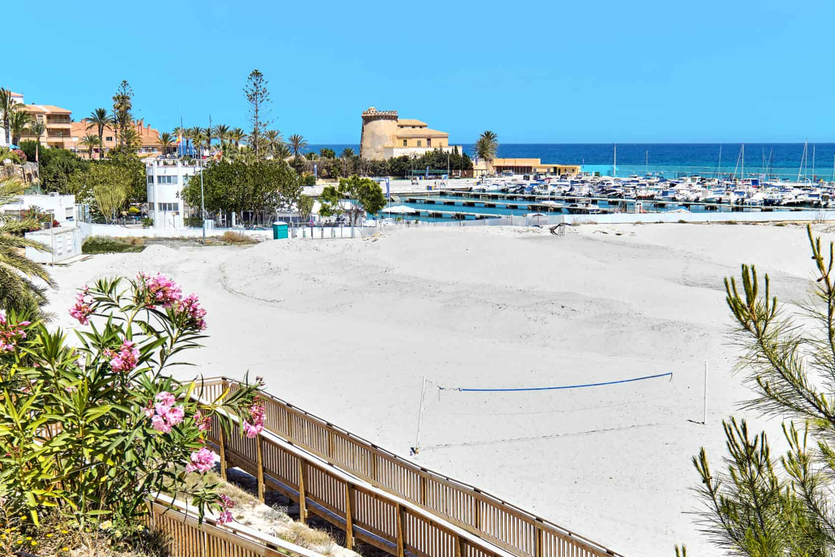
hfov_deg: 36.9
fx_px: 1252
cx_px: 439
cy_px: 345
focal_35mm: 54
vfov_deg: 25.0
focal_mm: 24
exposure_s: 1/1100
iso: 250
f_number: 7.1
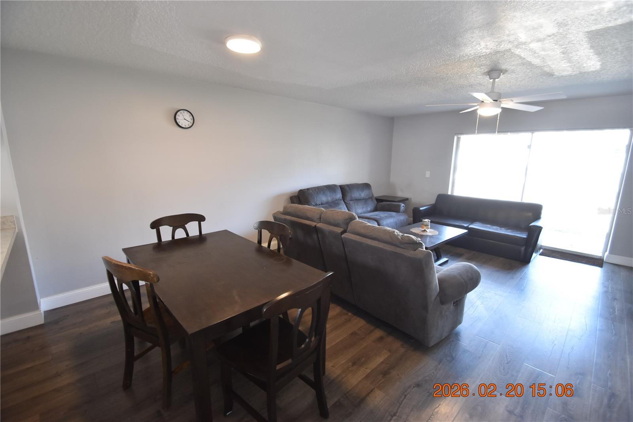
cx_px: 316
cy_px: 211
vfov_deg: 77.3
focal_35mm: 15
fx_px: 264
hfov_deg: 100.4
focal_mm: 10
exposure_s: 1/60
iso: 800
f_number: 3.5
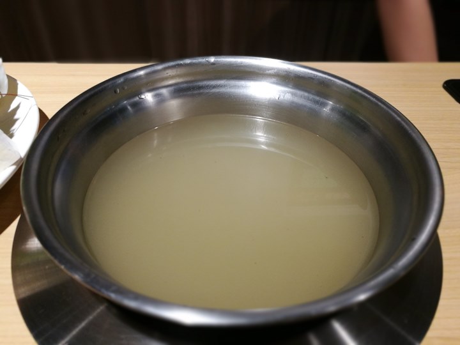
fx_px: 359
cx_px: 230
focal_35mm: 27
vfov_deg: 51.4
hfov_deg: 65.3
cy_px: 172
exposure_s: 1/30
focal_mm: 4.5
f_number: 4
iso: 160
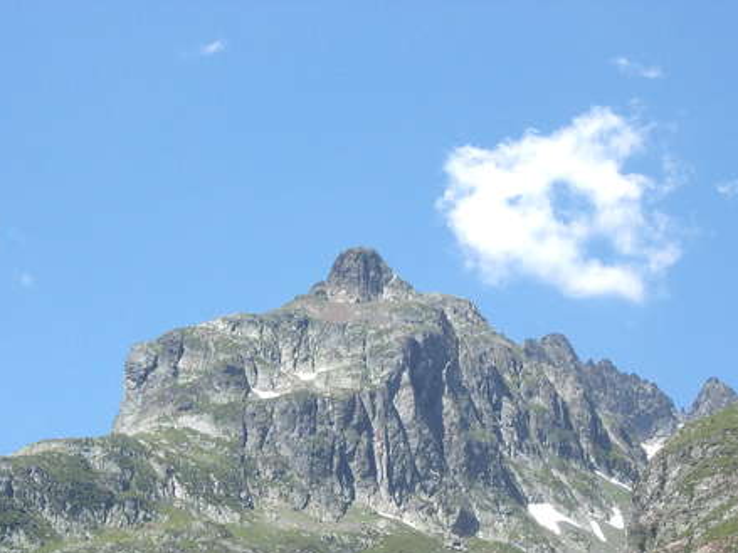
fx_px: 2387
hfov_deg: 17.6
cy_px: 377
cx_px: 328
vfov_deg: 13.2
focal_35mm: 112
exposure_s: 1/500
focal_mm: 11.6
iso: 110
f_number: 4.8
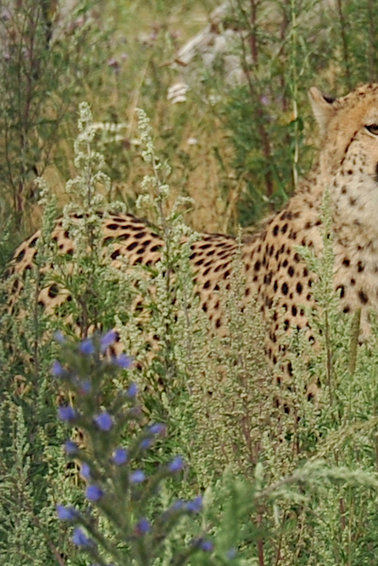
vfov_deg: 8.3
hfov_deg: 5.5
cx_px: 295
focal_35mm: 248
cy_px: 274
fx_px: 3902
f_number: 8
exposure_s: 1/100
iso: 200
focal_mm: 105
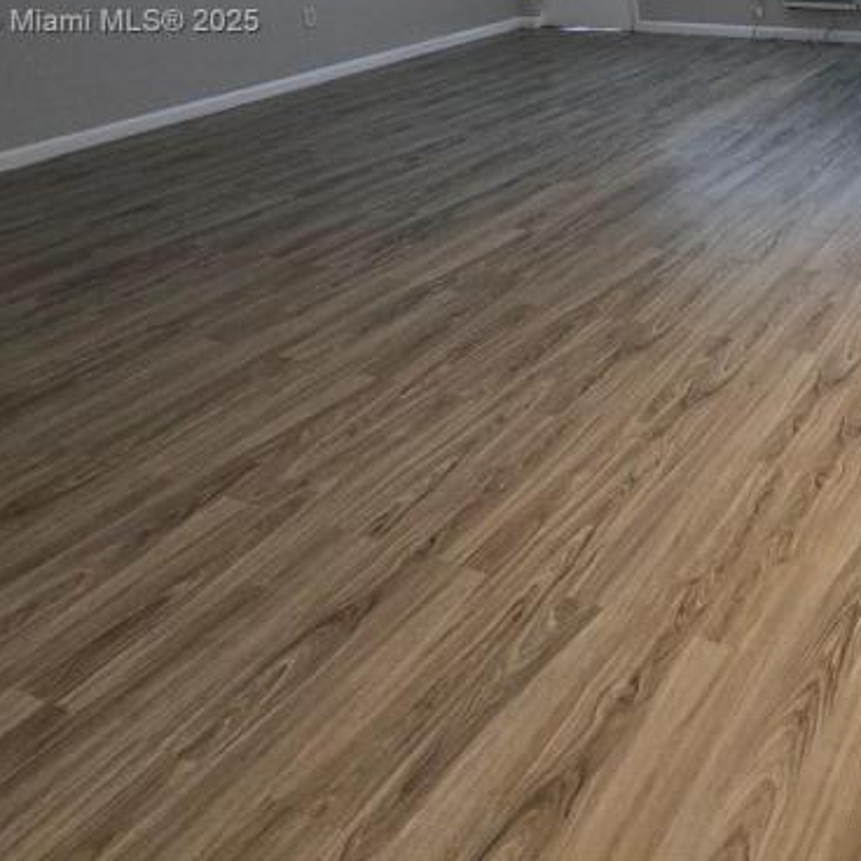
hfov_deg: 43.0
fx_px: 844
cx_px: 934
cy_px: 23
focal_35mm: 30
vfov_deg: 46.4
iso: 200
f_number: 2.2
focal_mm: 2.2
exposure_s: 1/60
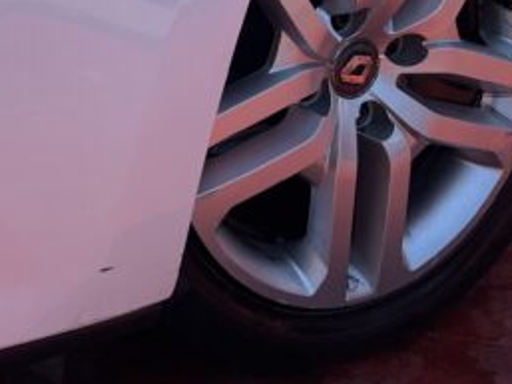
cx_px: -145
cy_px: -143
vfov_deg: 16.9
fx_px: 1199
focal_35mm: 81
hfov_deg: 21.8
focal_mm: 5.1
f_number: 1.6
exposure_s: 1/3623
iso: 50
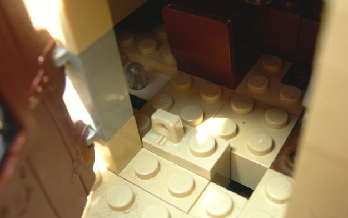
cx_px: 177
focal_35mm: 39
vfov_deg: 32.8
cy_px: 113
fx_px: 370
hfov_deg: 50.4
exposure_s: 1/65.5
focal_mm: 7.5
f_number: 3.8
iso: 64
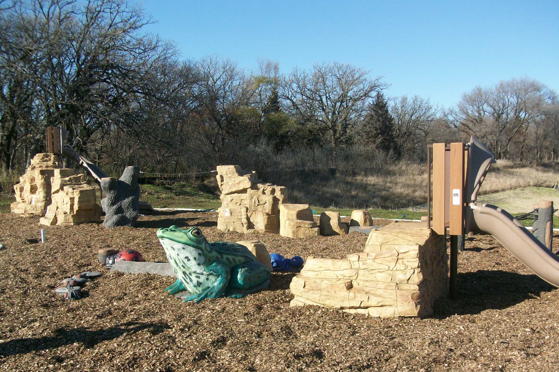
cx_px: 276
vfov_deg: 36.8
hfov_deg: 53.1
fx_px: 559
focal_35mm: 36
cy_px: 202
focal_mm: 5.7
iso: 64
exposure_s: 1/712
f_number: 2.8
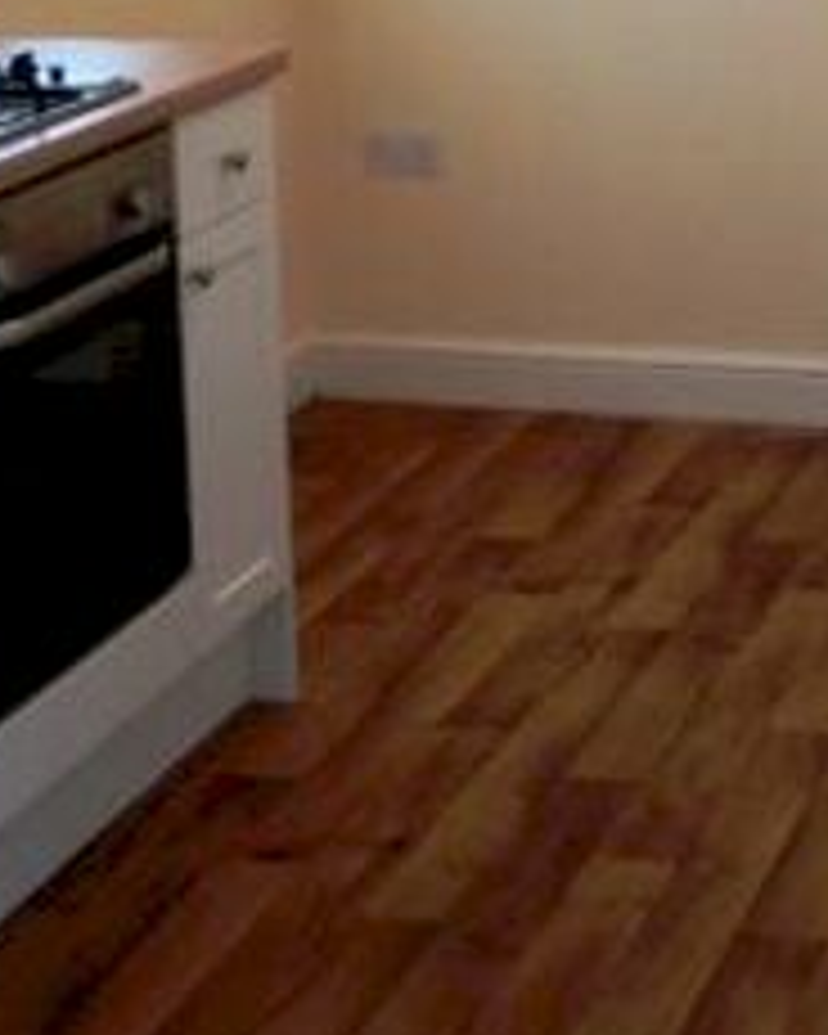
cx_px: 572
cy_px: 83
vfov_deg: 18.1
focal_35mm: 104
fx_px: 3186
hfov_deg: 14.8
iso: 64
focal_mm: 4.28
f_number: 2.4
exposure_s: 1/20
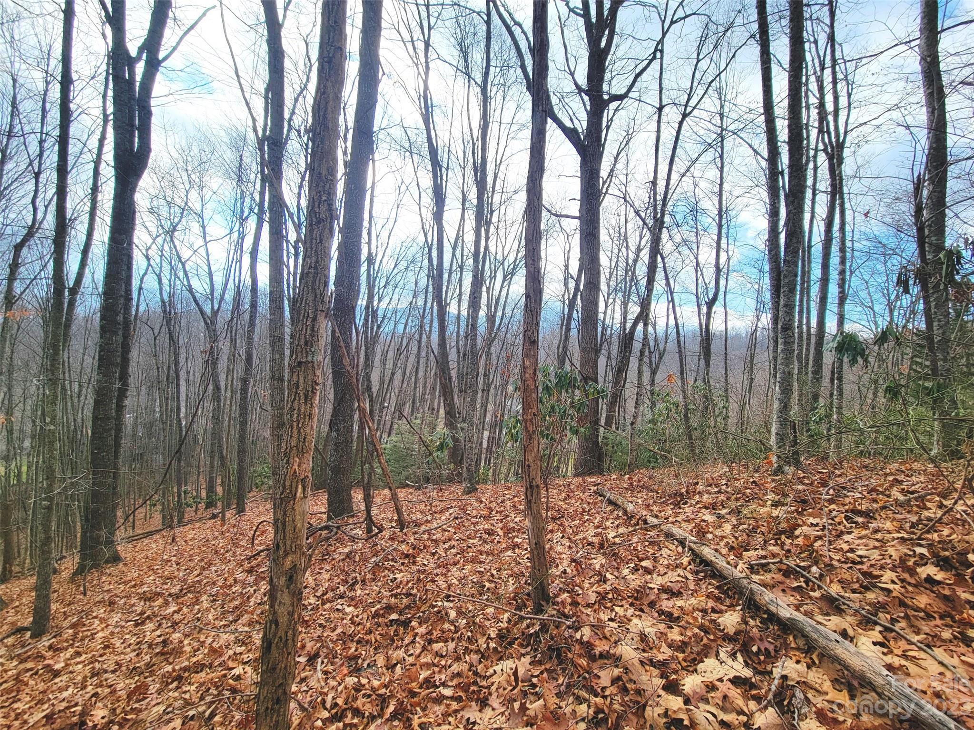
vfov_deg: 89.9
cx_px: 487
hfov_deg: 106.2
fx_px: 366
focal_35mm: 13
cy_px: 365
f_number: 2.2
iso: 50
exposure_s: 1/965
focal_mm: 2.2
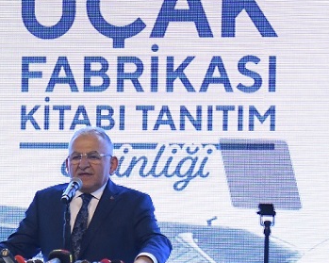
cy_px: 243
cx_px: 36
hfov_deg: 4.7
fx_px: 4030
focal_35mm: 414
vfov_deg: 3.7
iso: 2500
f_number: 2.8
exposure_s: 1/100
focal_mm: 95
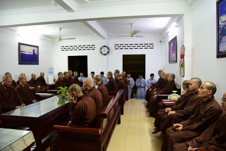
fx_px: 151
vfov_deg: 53.2
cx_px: 113
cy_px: 76
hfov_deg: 73.7
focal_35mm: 24
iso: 2500
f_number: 4.5
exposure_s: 1/40
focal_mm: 24
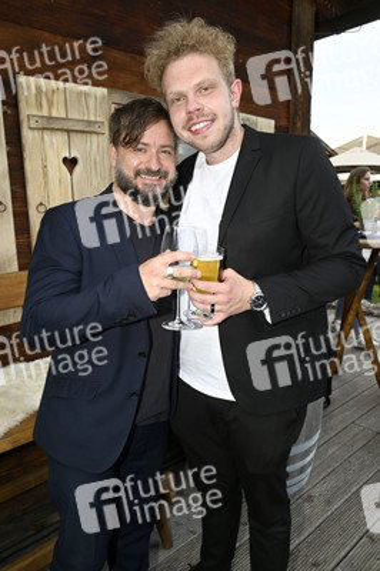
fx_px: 428
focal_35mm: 27
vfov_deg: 67.4
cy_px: 286
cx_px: 190
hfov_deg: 47.9
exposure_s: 1/160
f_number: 8
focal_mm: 27
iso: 400
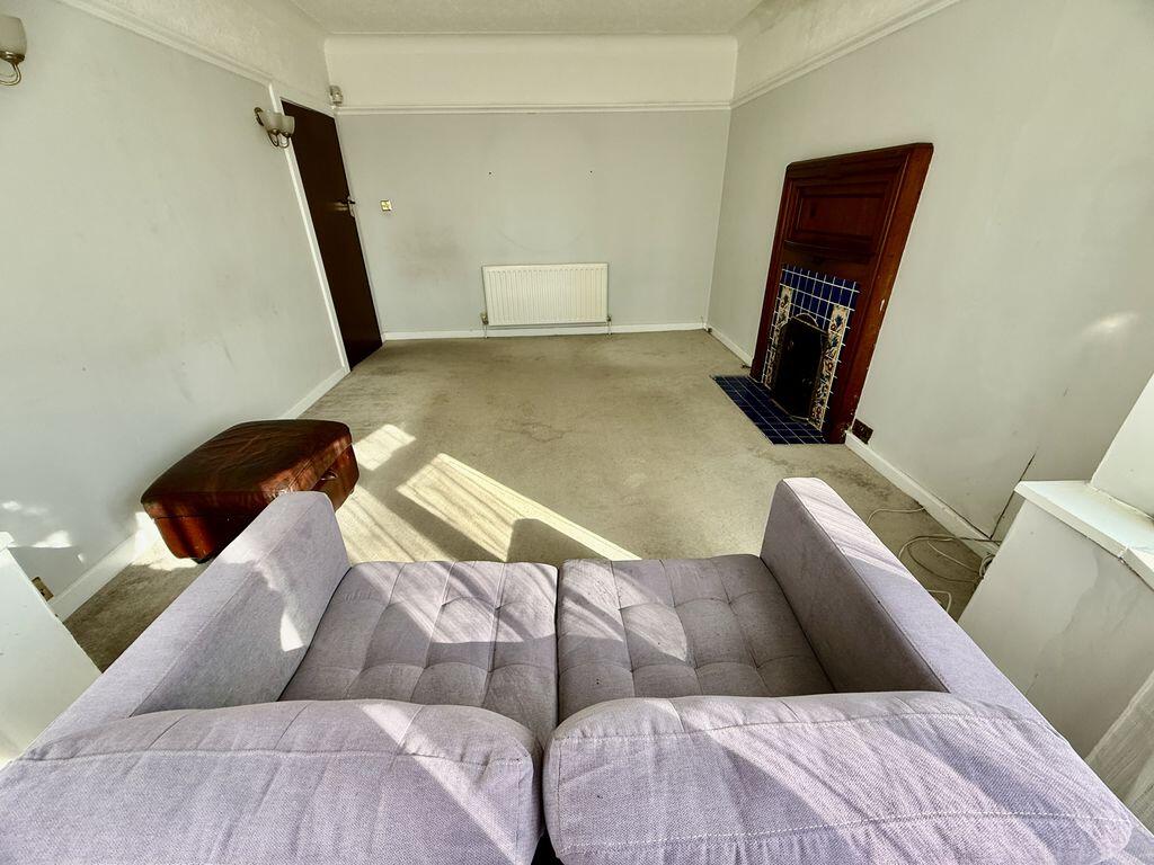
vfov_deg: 85.7
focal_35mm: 14
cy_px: 432
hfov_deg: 102.1
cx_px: 577
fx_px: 467
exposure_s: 1/99
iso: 125
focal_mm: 2.22
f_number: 2.2
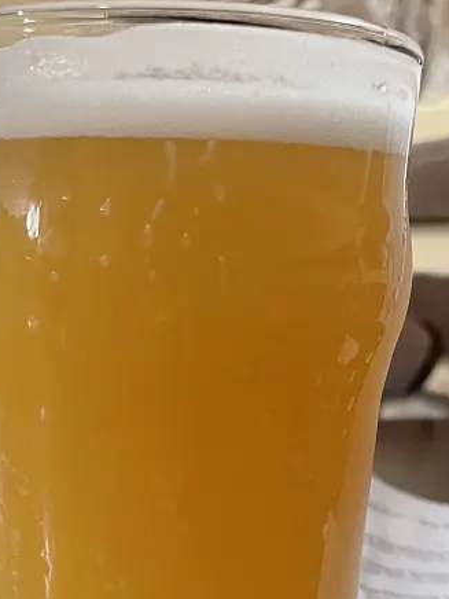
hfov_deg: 23.9
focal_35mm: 61
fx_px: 1055
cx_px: 155
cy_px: 515
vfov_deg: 30.6
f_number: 1.6
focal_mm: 4.2
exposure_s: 1/33
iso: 500
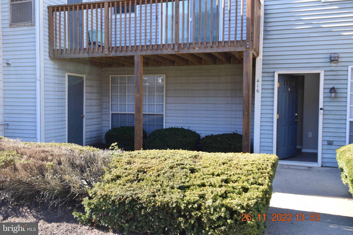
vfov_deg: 40.0
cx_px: 176
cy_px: 118
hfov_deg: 57.2
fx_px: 324
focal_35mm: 33
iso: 250
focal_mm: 22
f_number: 5.6
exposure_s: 1/125
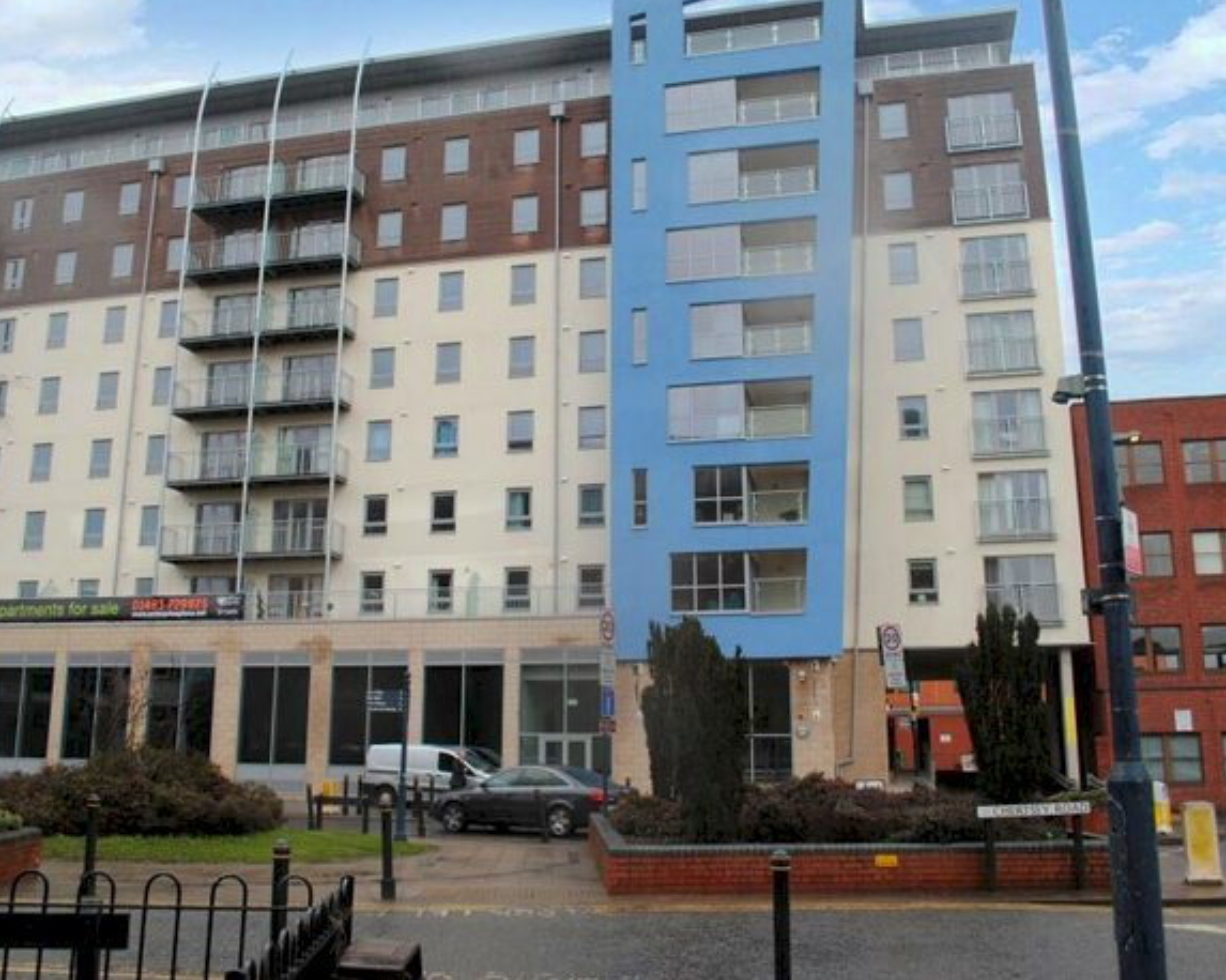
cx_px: 593
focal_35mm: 31
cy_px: 480
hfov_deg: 57.2
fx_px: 1124
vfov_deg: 47.1
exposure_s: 1/100
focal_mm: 18
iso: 200
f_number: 5
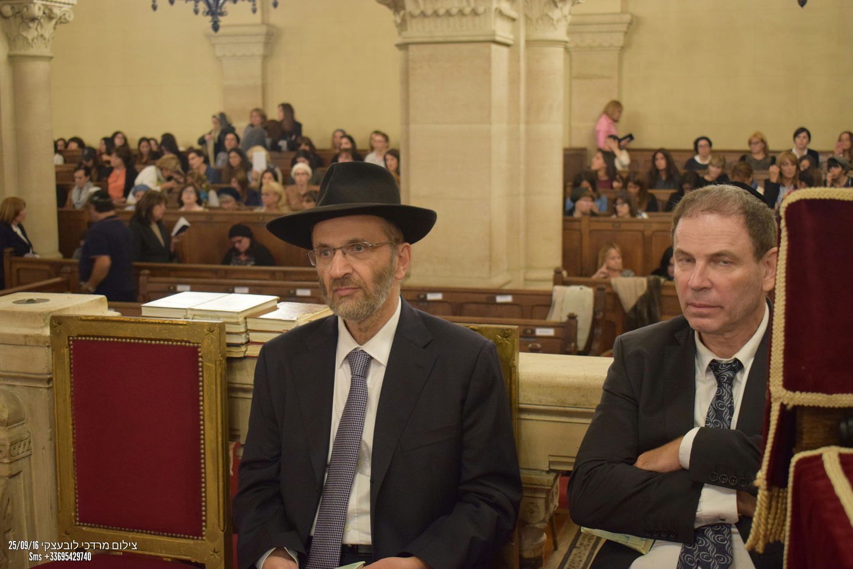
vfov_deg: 28.1
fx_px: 1137
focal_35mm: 48
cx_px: 426
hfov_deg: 41.1
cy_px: 284
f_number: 4.5
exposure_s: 1/30
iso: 2000
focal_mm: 32
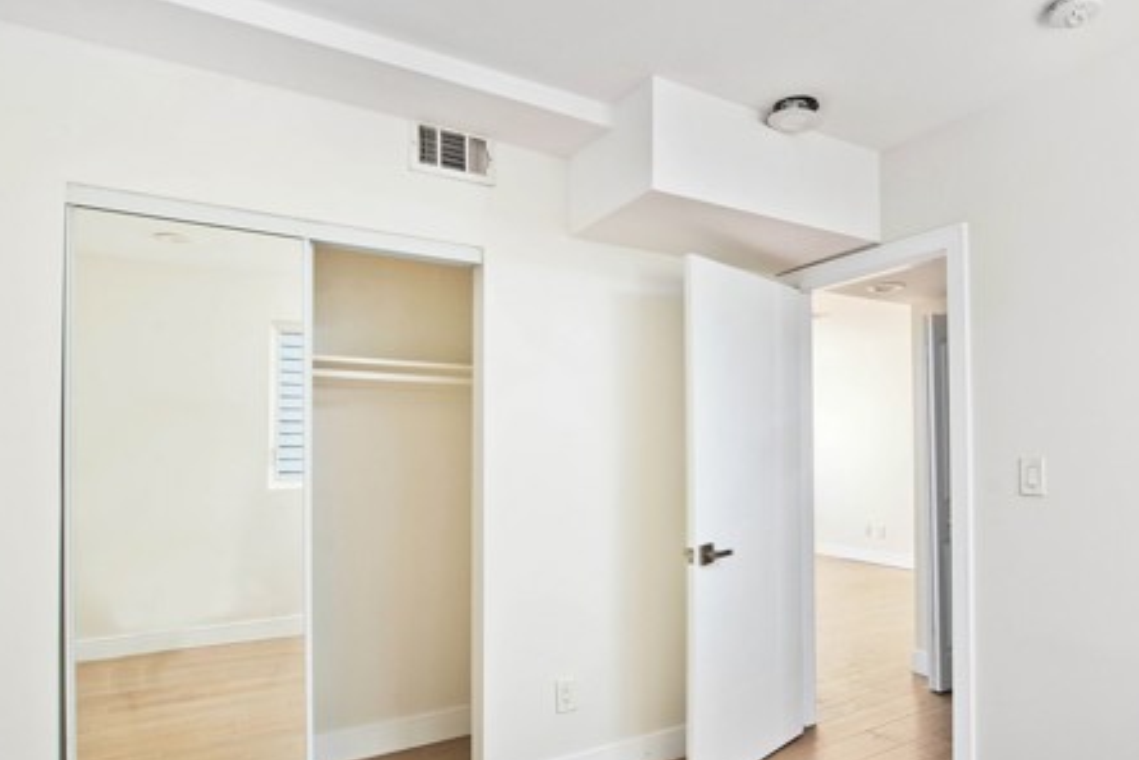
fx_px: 728
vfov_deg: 55.0
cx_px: 660
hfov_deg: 75.5
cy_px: 421
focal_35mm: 23
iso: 400
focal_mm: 16
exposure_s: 1/250
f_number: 6.3
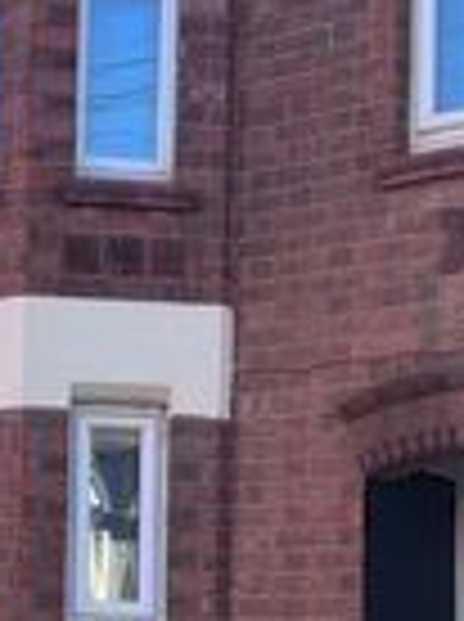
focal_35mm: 99
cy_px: 520
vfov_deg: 19.6
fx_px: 1775
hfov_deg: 14.7
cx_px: 45
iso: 50
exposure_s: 1/572
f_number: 1.5
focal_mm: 5.7
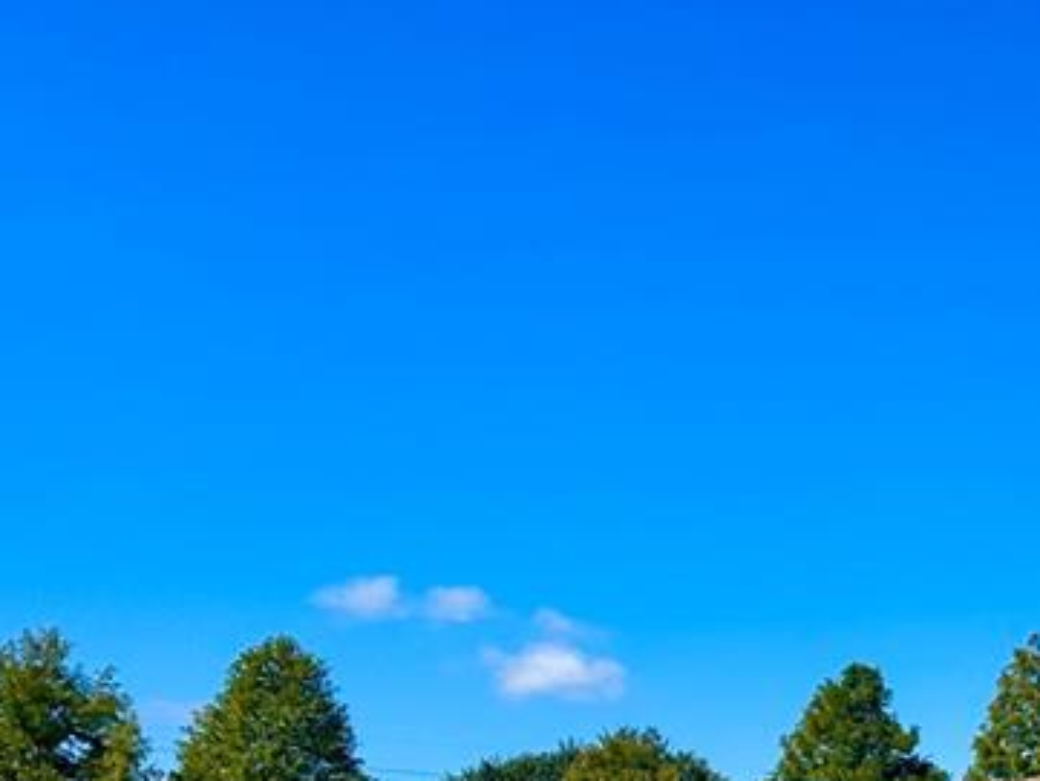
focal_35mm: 68
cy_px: 769
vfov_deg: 20.9
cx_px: 1360
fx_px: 2044
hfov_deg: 24.7
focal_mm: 6.86
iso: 80
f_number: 1.78
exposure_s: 1/7576
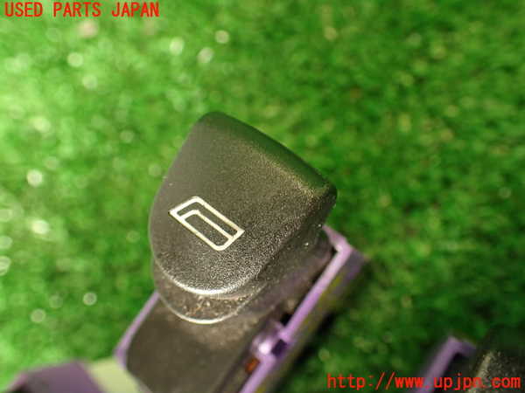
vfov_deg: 44.2
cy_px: 196
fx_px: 485
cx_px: 262
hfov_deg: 56.8
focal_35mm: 32
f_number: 2.4
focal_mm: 5.79
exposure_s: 1/30
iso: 250
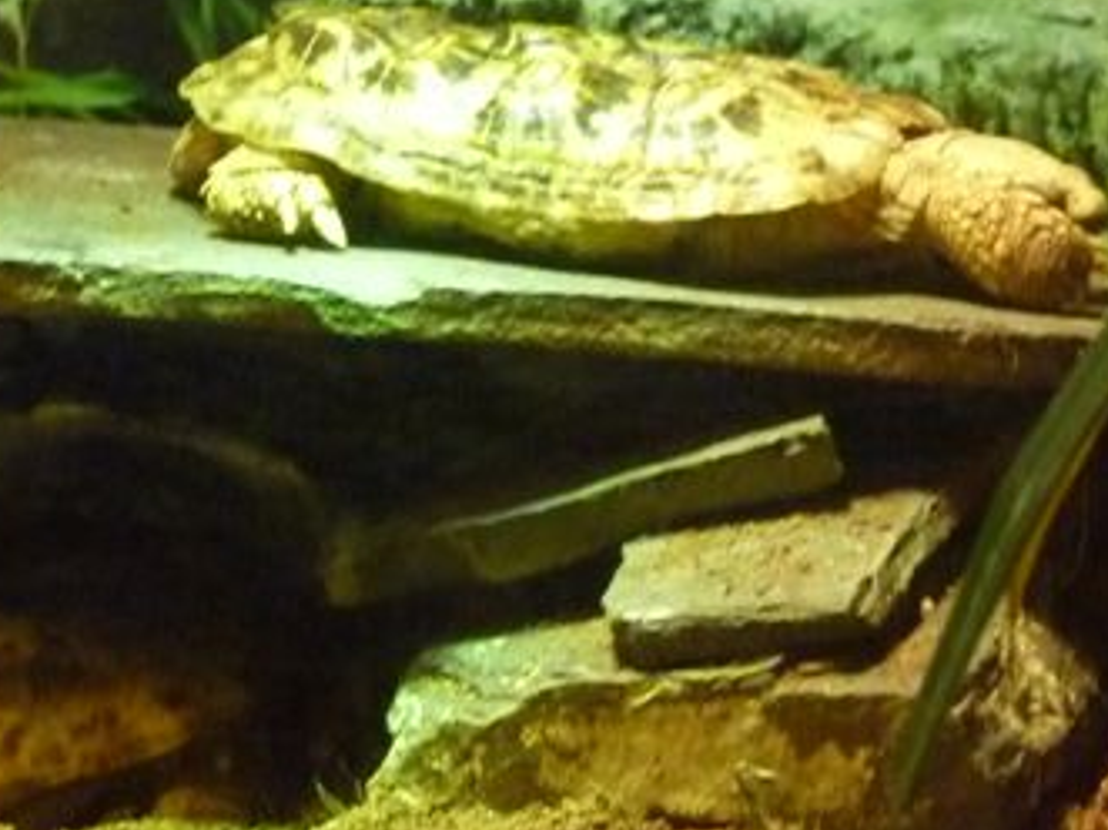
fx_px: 4704
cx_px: 700
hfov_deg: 13.4
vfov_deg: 10.1
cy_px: 167
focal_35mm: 147
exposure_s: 1/50
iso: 1600
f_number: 4.9
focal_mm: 13.6
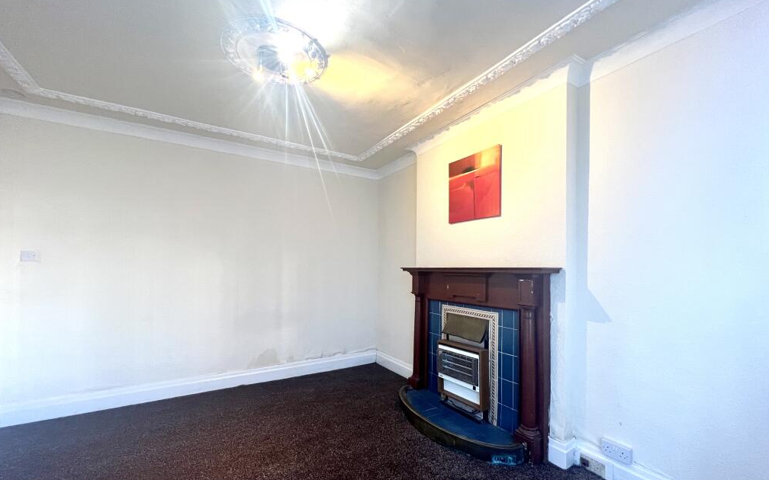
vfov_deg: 78.3
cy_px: 270
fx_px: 293
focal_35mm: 14
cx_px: 382
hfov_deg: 105.3
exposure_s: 1/68
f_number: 1.8
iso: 250
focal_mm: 1.57
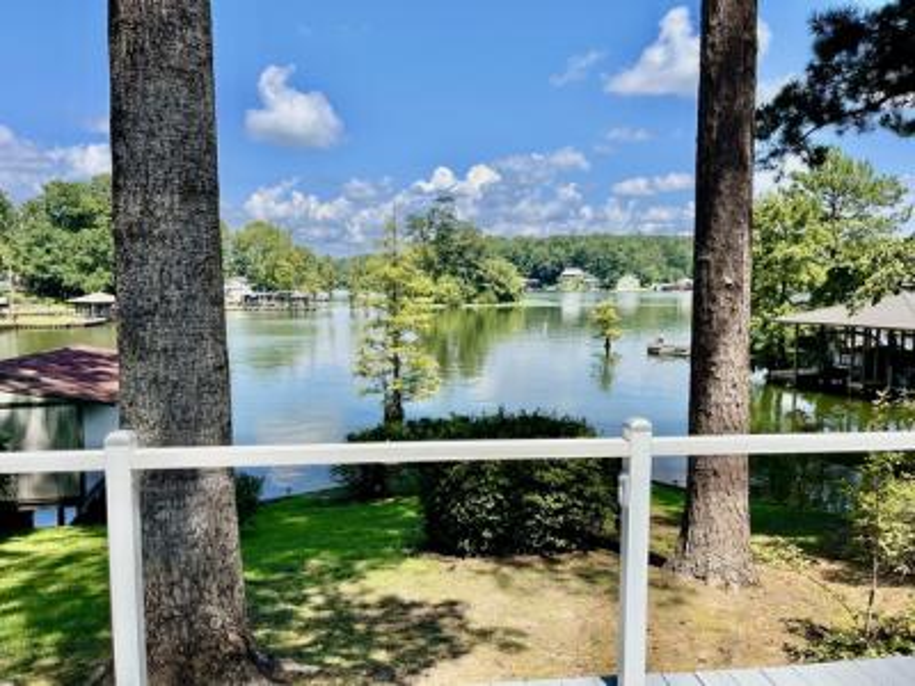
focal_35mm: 26
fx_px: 687
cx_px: 458
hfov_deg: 67.3
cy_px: 343
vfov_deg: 53.1
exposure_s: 1/3215
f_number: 1.6
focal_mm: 5.1
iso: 50
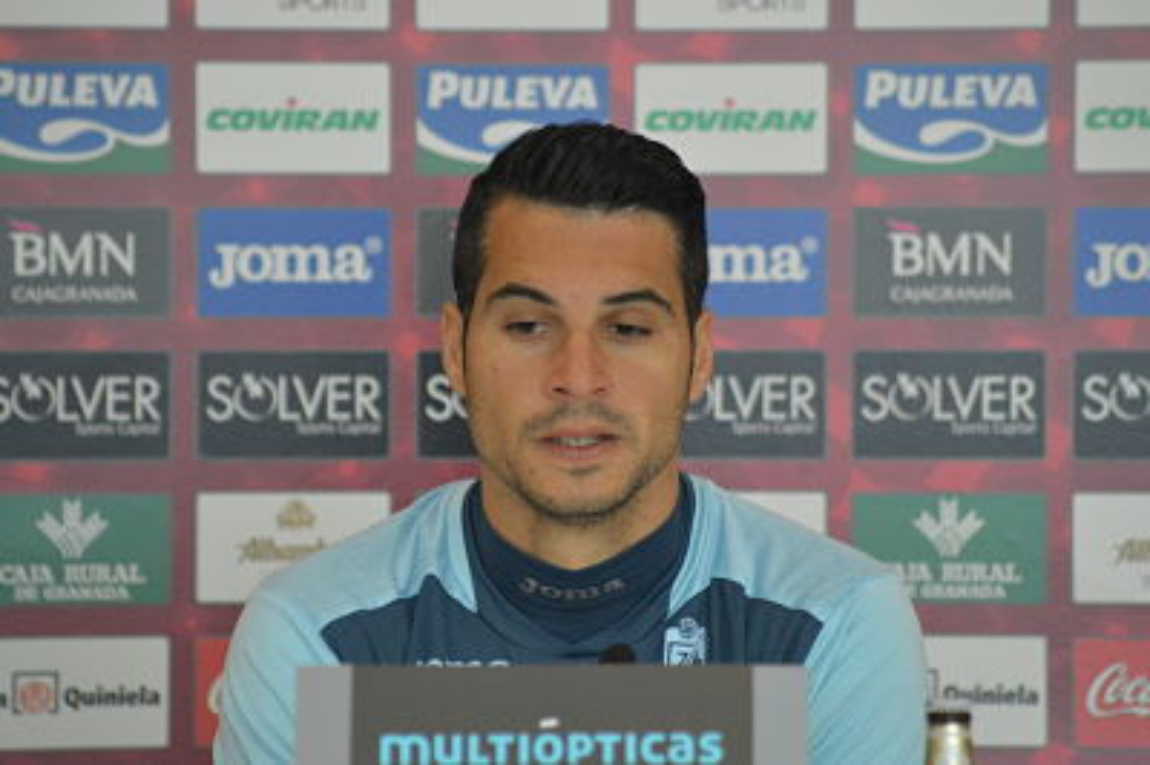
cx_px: 575
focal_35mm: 255
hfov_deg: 8.1
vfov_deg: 5.4
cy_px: 382
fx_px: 8139
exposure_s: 1/320
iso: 3200
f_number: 4.5
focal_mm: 170
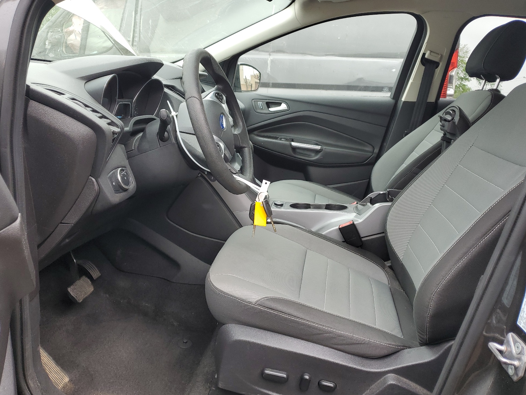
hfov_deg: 65.3
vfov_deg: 51.4
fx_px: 410
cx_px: 264
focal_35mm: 27
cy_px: 192
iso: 50
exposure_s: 1/213
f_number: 1.5
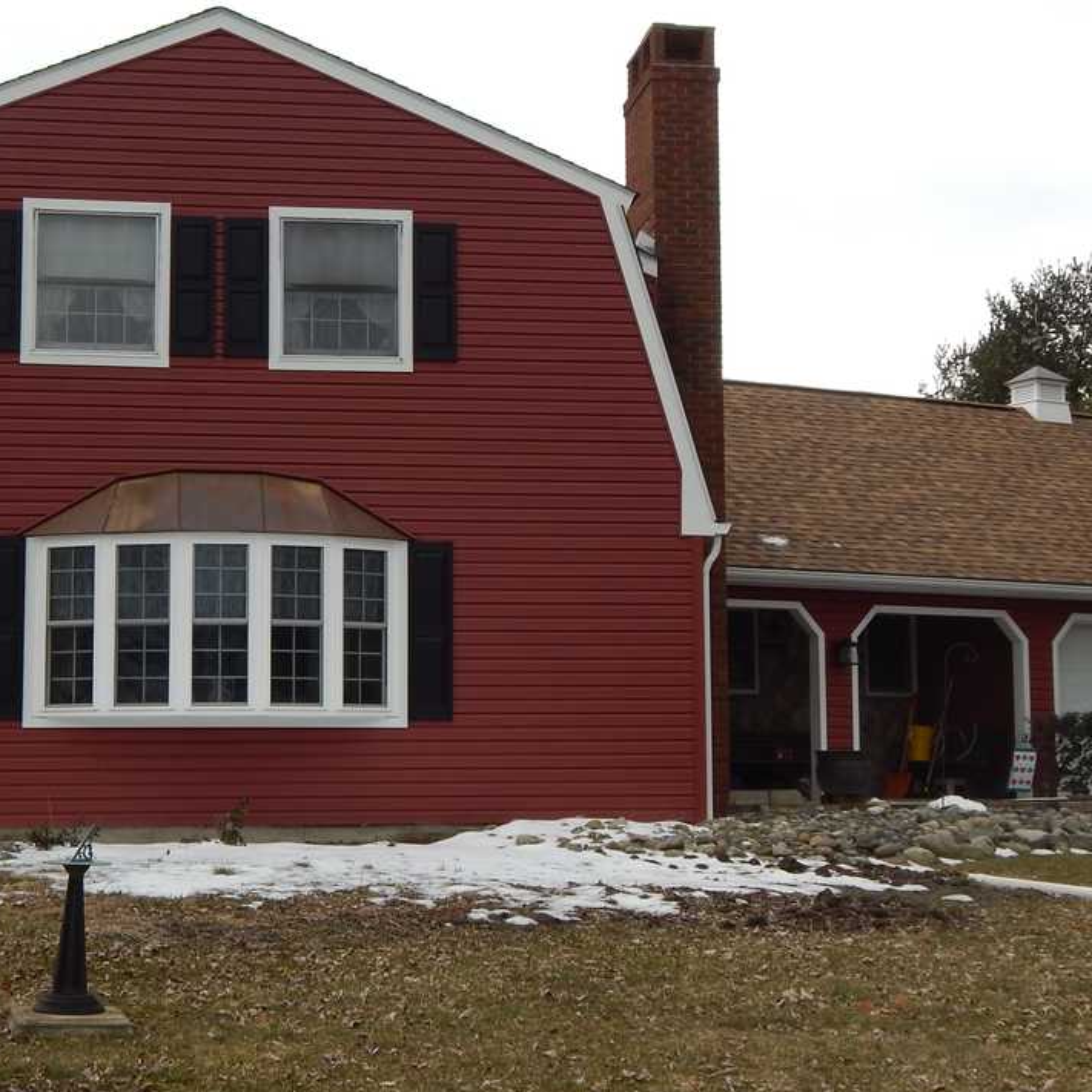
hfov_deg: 27.3
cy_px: 545
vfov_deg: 27.3
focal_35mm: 63
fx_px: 2248
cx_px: 469
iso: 125
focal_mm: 6.8
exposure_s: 1/640
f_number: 3.4
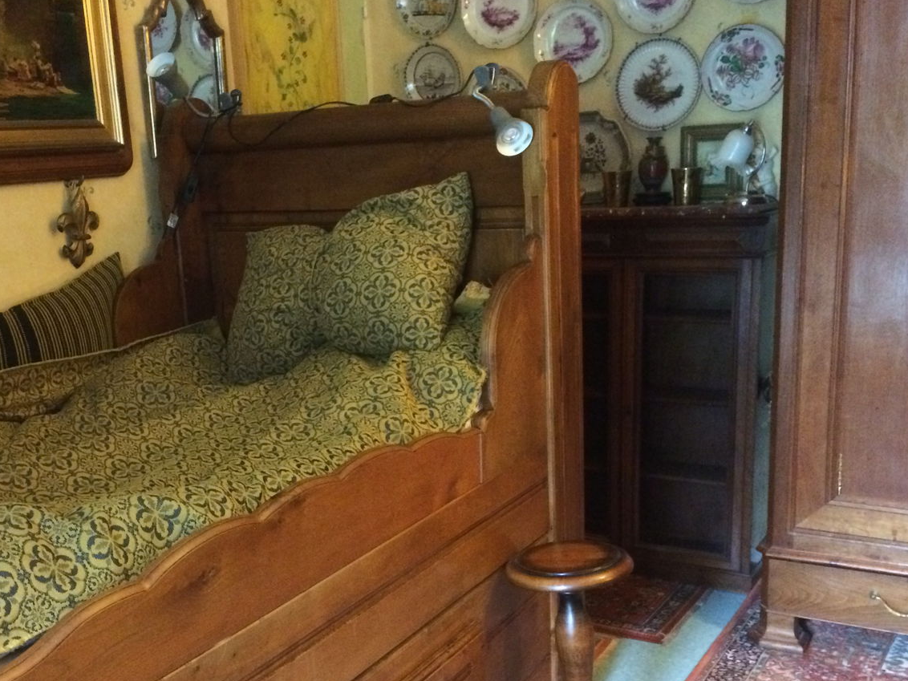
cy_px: 453
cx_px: 355
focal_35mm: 41
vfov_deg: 34.8
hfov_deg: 45.5
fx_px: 1075
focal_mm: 4.15
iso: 500
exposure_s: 1/17
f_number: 2.2
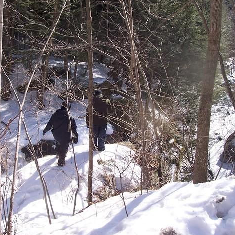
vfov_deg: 40.9
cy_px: 116
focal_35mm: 41
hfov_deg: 40.7
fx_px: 315
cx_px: 94
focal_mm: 5.6
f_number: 5.6
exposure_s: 1/250
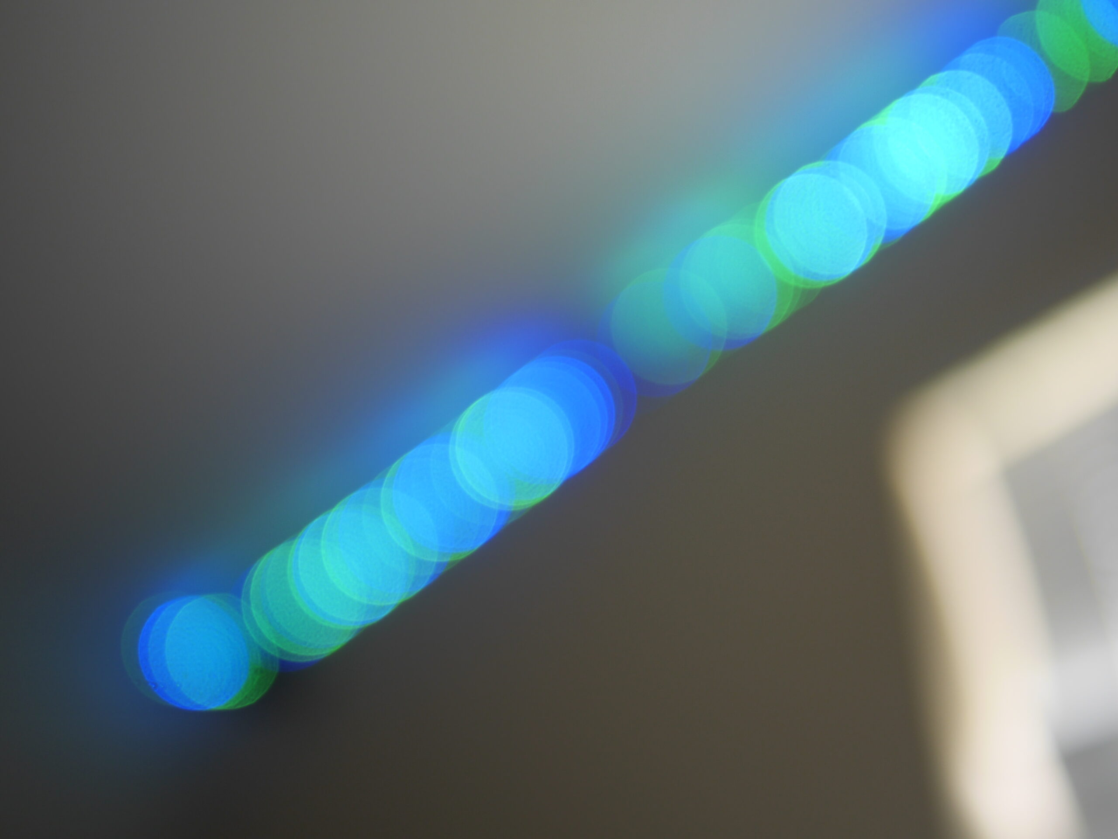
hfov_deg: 38.2
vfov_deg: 29.1
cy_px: 420
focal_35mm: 50
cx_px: 559
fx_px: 1615
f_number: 1.4
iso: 200
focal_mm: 25
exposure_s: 1/80
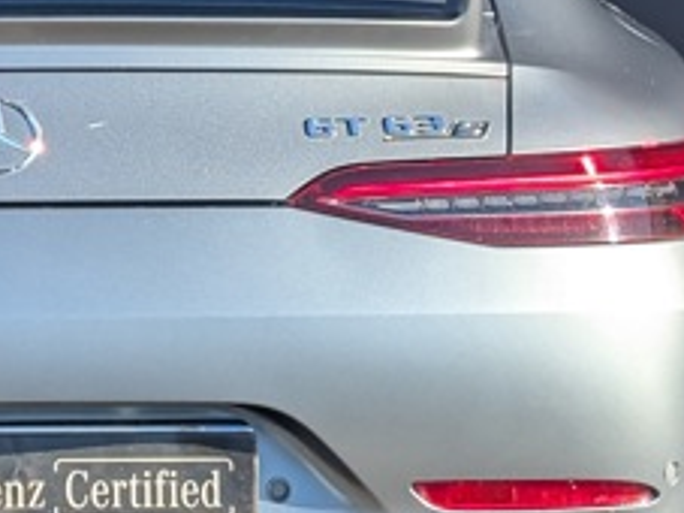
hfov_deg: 11.3
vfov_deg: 8.6
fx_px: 3417
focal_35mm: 173
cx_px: -12
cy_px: 142
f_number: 1.68
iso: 20
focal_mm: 6.9
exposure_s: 1/437
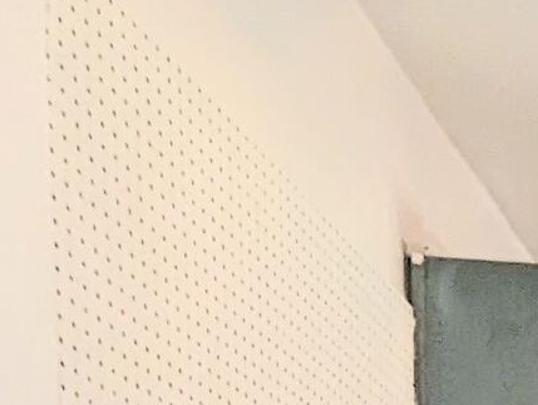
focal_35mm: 91
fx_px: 1416
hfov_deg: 15.2
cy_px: 957
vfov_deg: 12.8
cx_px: 1205
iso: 184
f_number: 2.2
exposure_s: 1/91.8
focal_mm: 1.95
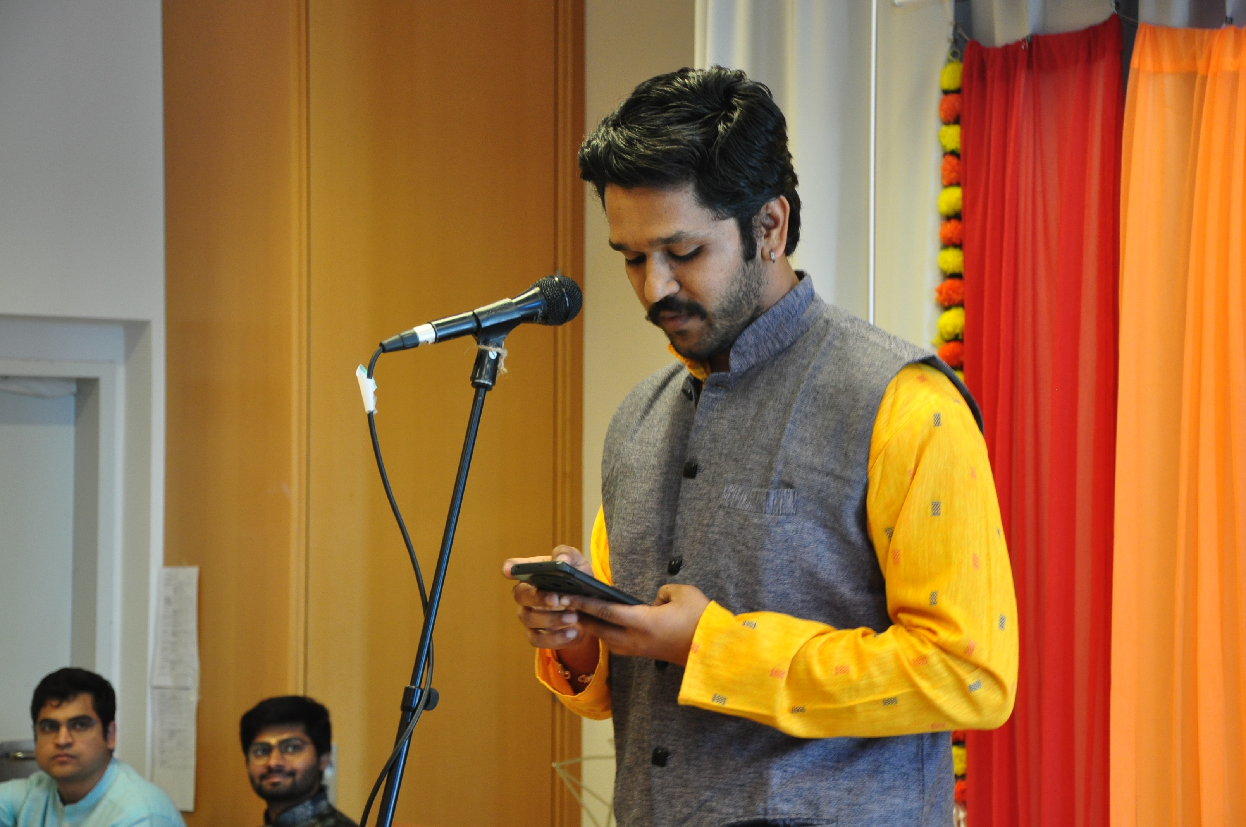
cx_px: 623
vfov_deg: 14.7
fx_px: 3215
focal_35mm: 93
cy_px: 414
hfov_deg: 21.9
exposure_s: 1/13
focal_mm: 62
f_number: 6.3
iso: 800
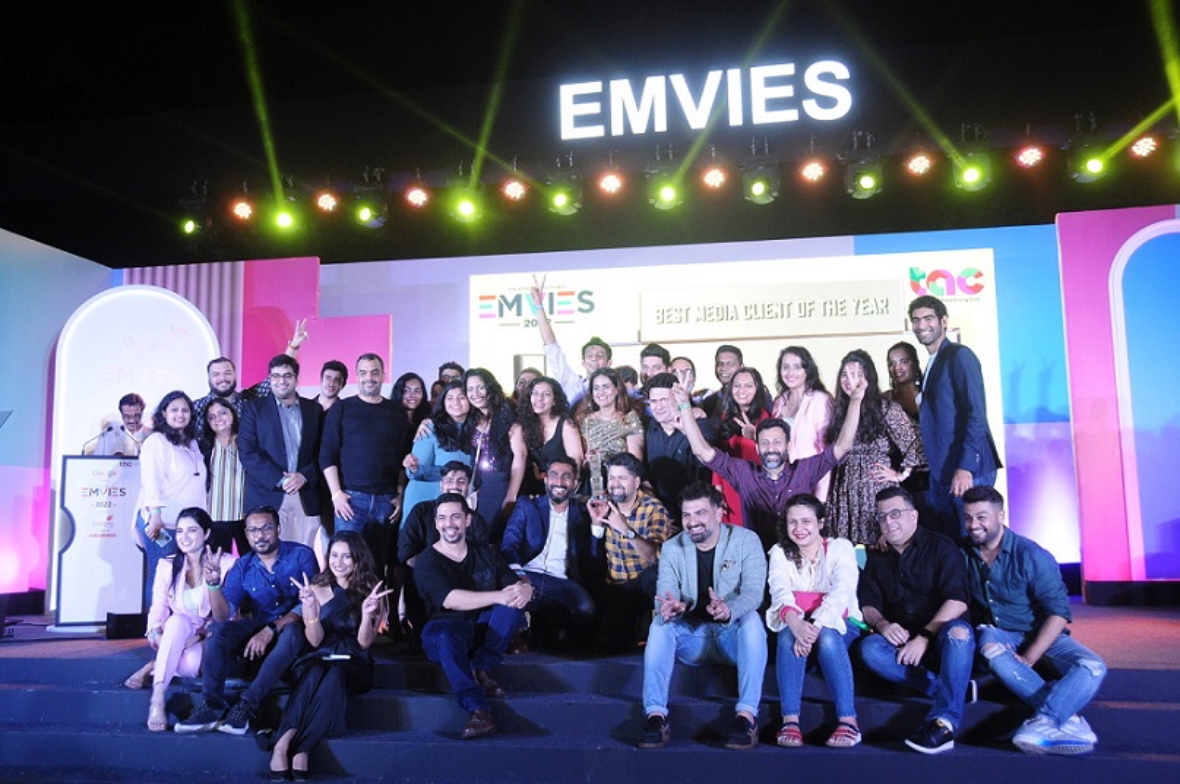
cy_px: 392
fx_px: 1080
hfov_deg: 57.3
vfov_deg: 39.9
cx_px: 590
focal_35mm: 33
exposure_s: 1/50
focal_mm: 22
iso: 1000
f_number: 4.5
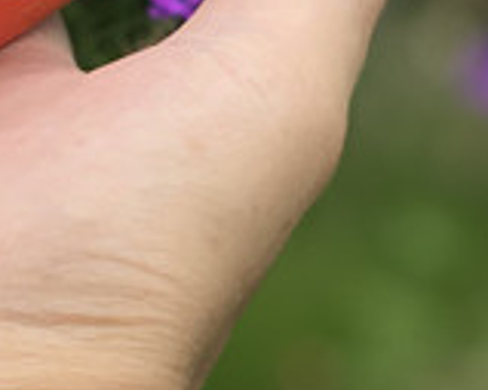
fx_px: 3406
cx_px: -390
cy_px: -367
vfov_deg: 6.4
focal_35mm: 236
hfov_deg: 7.9
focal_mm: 6
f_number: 2.4
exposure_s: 1/1200
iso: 16
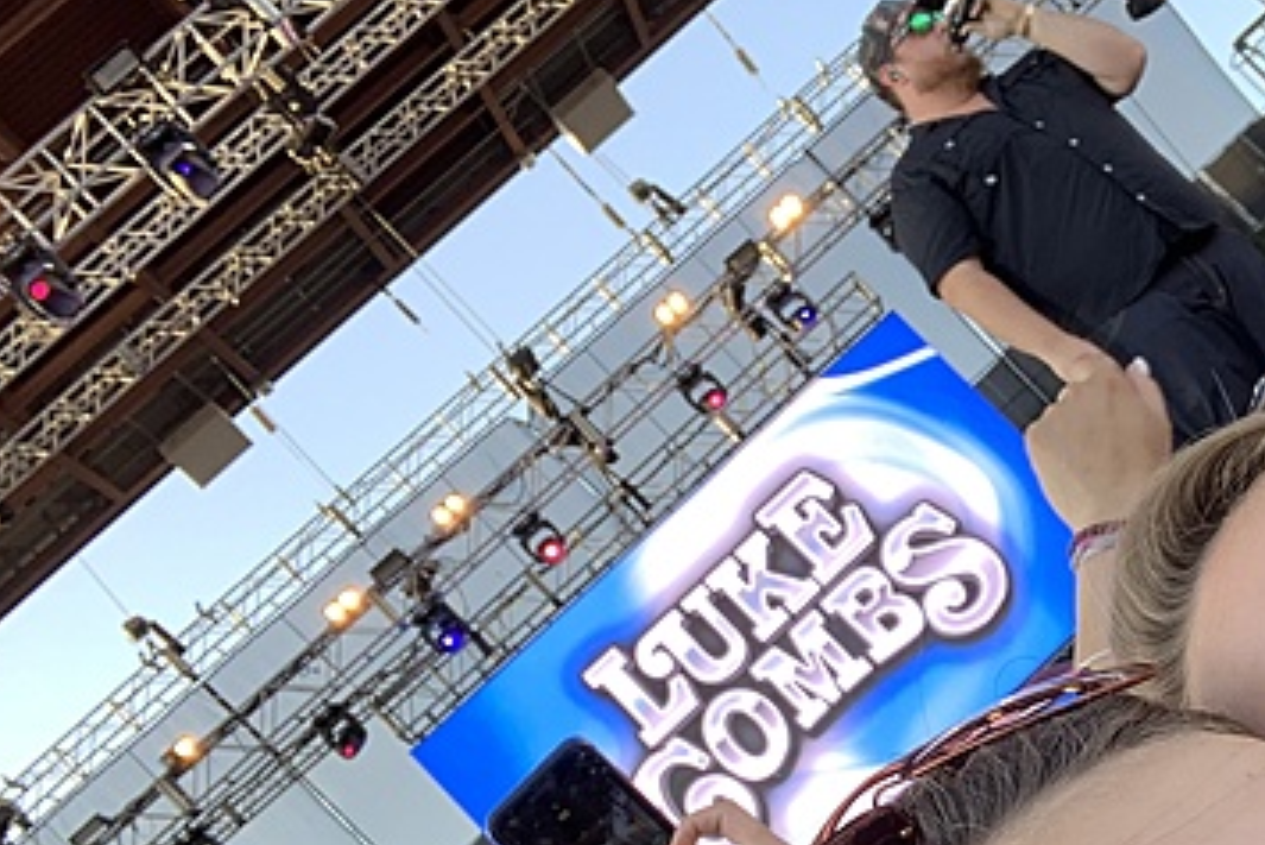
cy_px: 635
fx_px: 2109
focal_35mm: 60
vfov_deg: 22.4
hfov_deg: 32.4
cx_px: 1030
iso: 40
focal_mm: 2.87
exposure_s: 1/121
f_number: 2.2
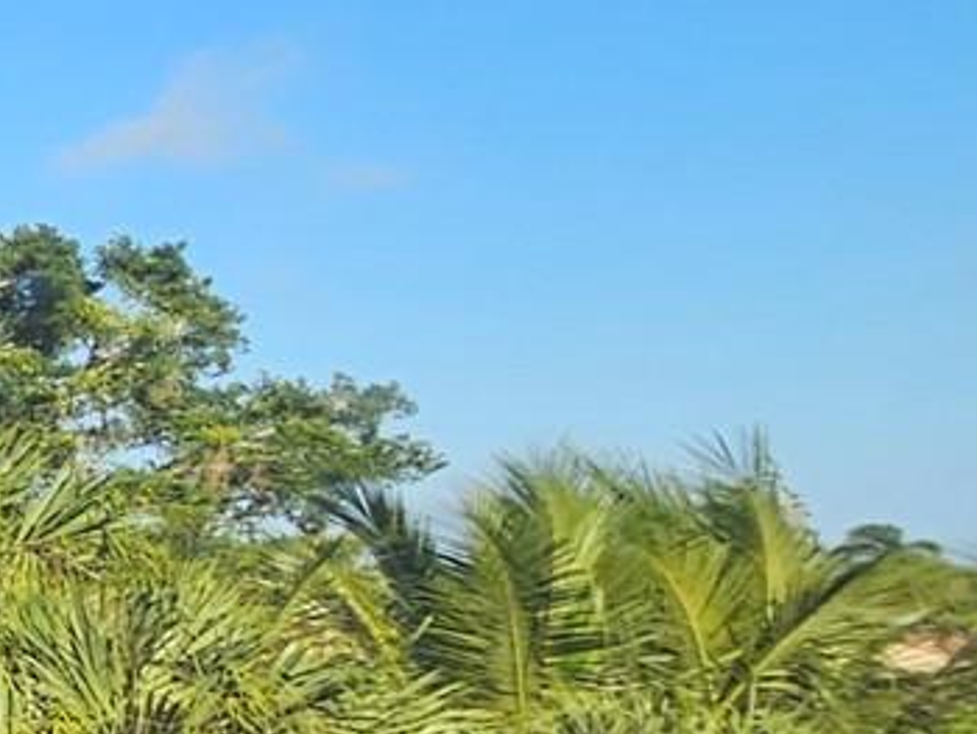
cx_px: -1814
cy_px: 558
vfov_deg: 19.3
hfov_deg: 12.2
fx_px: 2146
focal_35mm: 76
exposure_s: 1/767
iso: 50
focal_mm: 2.2
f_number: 2.2
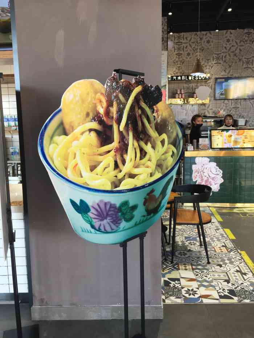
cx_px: 127
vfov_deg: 61.7
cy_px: 169
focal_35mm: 29
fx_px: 284
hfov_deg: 48.2
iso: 32
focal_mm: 4.15
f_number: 2.2
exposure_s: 1/50
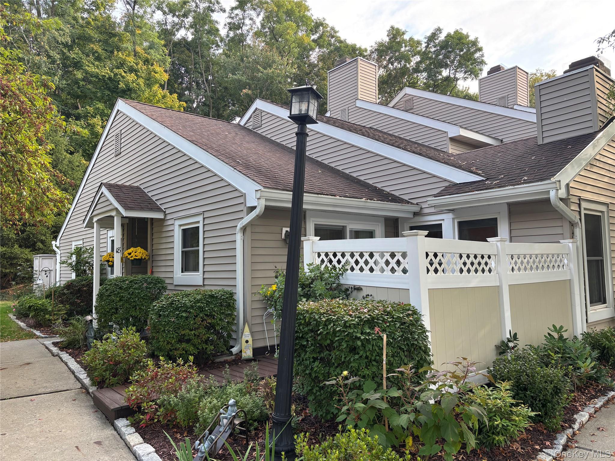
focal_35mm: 26
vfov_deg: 53.1
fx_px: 462
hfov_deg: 67.3
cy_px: 230
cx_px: 308
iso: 40
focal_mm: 5.96
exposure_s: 1/217
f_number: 1.6
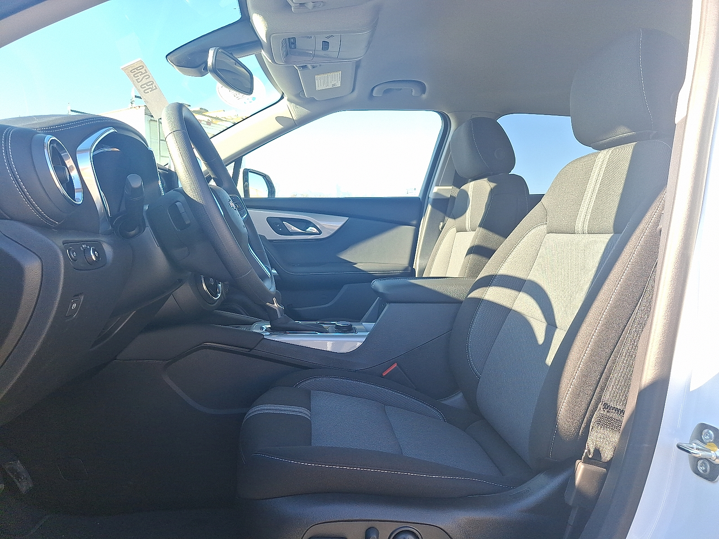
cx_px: 360
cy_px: 270
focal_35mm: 25
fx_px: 519
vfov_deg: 54.9
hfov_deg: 69.4
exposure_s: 1/256
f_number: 1.8
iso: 30
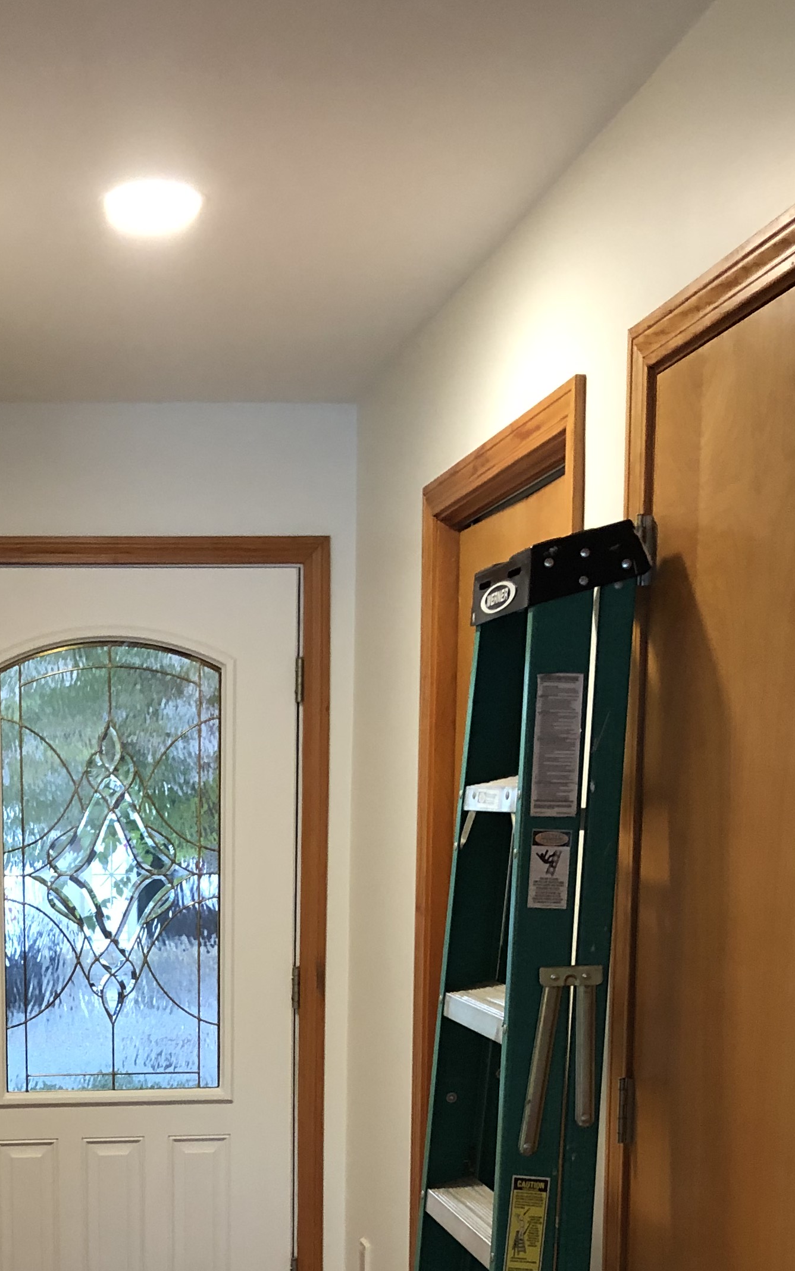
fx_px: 1941
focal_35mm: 56
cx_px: 95
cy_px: 1122
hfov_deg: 22.6
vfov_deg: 34.4
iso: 64
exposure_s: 1/15
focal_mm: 3.99
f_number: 1.8
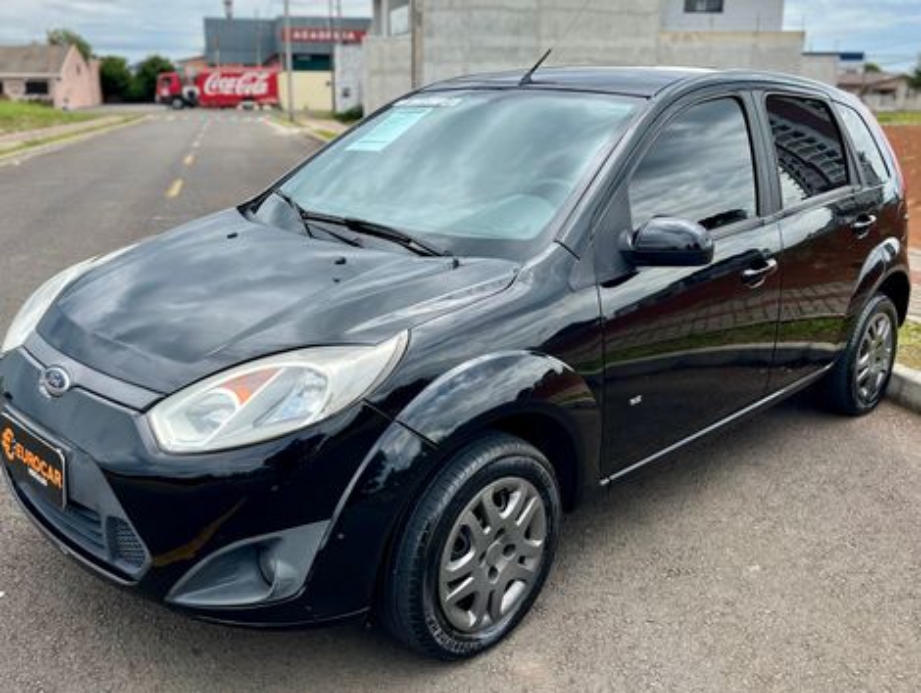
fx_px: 693
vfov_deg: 53.2
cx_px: 460
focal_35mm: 26
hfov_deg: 67.2
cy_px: 346
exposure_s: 1/1776
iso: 50
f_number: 1.6
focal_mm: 5.1
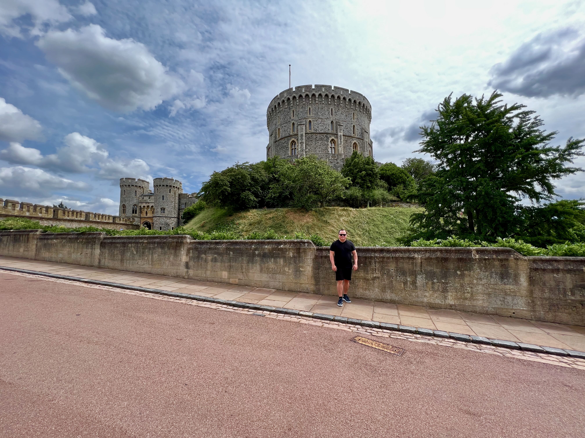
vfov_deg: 89.9
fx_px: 220
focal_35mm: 13
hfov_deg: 106.2
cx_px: 292
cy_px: 219
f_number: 1.8
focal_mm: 1.57
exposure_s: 1/861
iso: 32
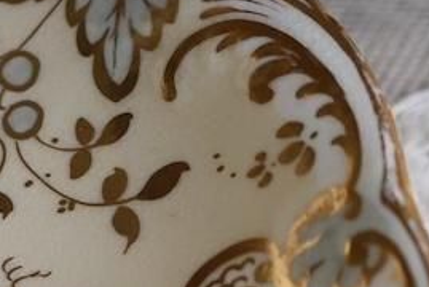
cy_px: 440
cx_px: -552
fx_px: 3984
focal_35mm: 334
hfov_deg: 5.9
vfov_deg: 4.1
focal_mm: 40
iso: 100
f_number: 4.5
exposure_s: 1/80
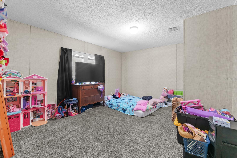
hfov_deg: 104.3
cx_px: 118
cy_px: 79
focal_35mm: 14
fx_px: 92
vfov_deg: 81.2
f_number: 8
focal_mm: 14
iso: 400
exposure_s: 1.6
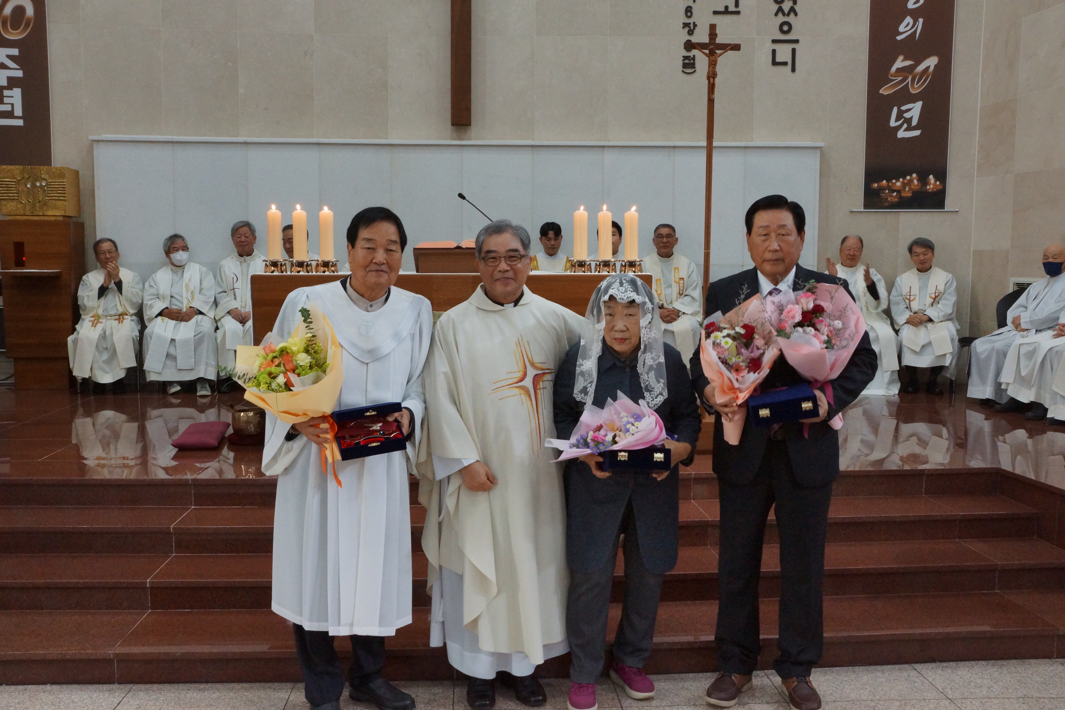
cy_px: 355
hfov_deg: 57.2
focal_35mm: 33
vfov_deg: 40.0
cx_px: 532
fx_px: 976
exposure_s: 1/30
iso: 1600
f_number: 11
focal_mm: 22
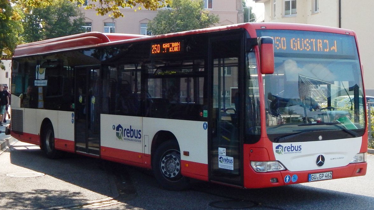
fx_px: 417
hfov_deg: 48.4
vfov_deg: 28.3
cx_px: 186
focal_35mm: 42
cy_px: 98
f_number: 3.4
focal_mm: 6.8
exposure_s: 1/800
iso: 125
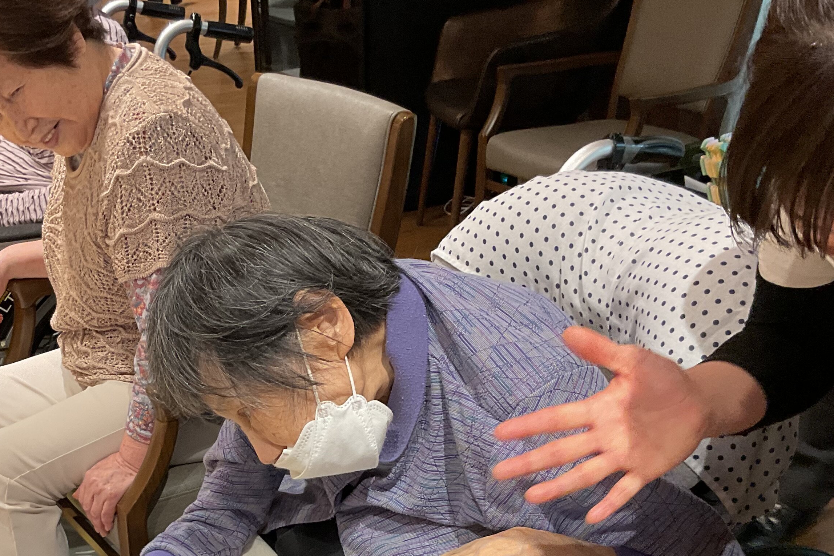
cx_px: 275
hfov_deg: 37.1
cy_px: 535
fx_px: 1228
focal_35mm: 53
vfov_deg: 24.5
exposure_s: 1/50
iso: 100
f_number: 1.8
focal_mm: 3
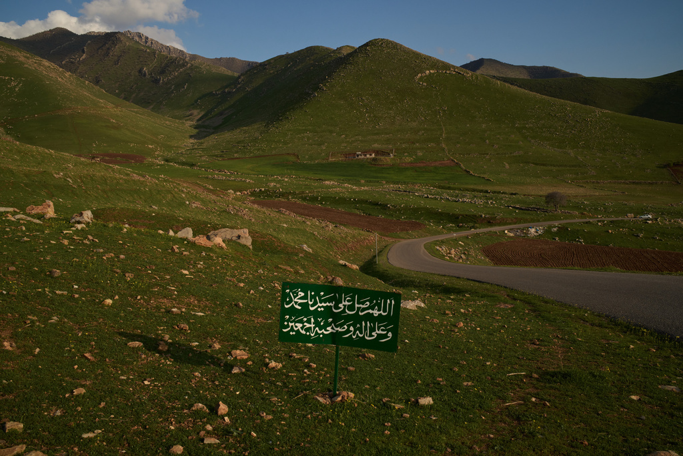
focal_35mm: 35
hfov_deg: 54.4
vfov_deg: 37.9
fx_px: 664
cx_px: 342
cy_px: 228
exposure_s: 1/1000
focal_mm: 35
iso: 500
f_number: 10
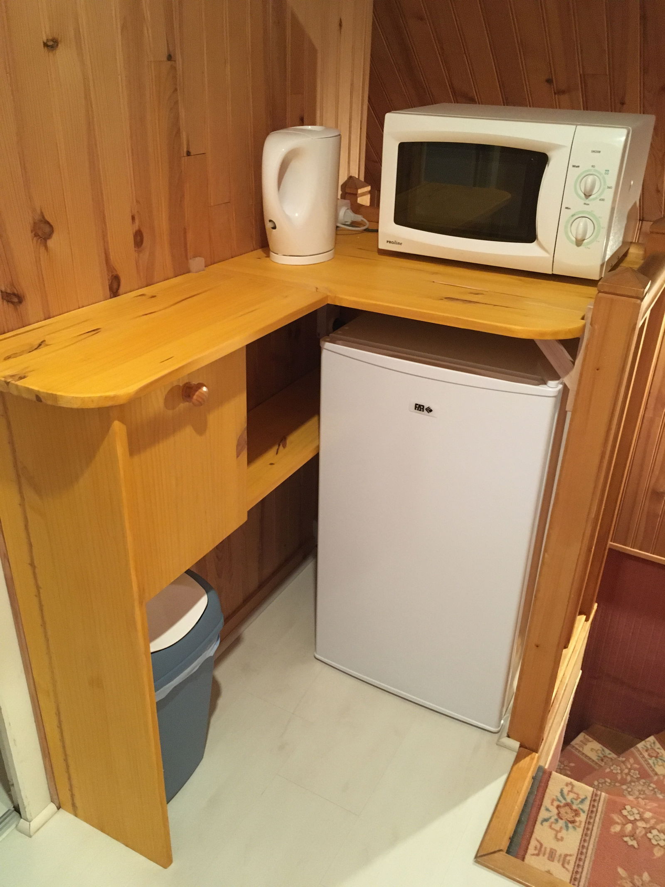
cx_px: 332
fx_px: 743
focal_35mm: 29
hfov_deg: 48.2
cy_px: 444
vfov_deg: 61.7
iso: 250
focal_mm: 4.15
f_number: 2.2
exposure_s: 1/17
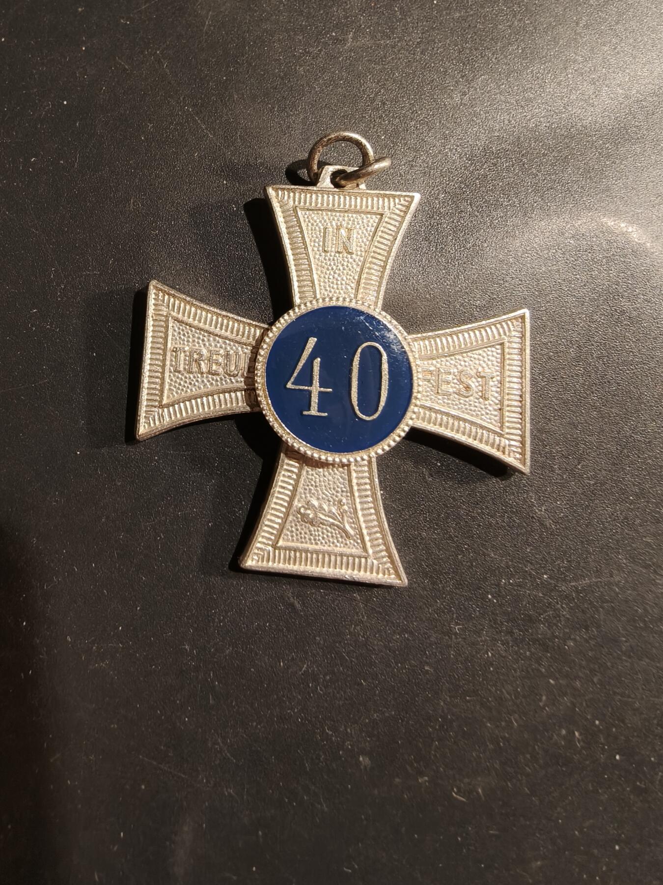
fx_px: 587
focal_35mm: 23
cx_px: 332
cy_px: 442
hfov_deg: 58.9
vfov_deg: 73.9
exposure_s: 1/99.6
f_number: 2
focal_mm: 2.32
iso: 160
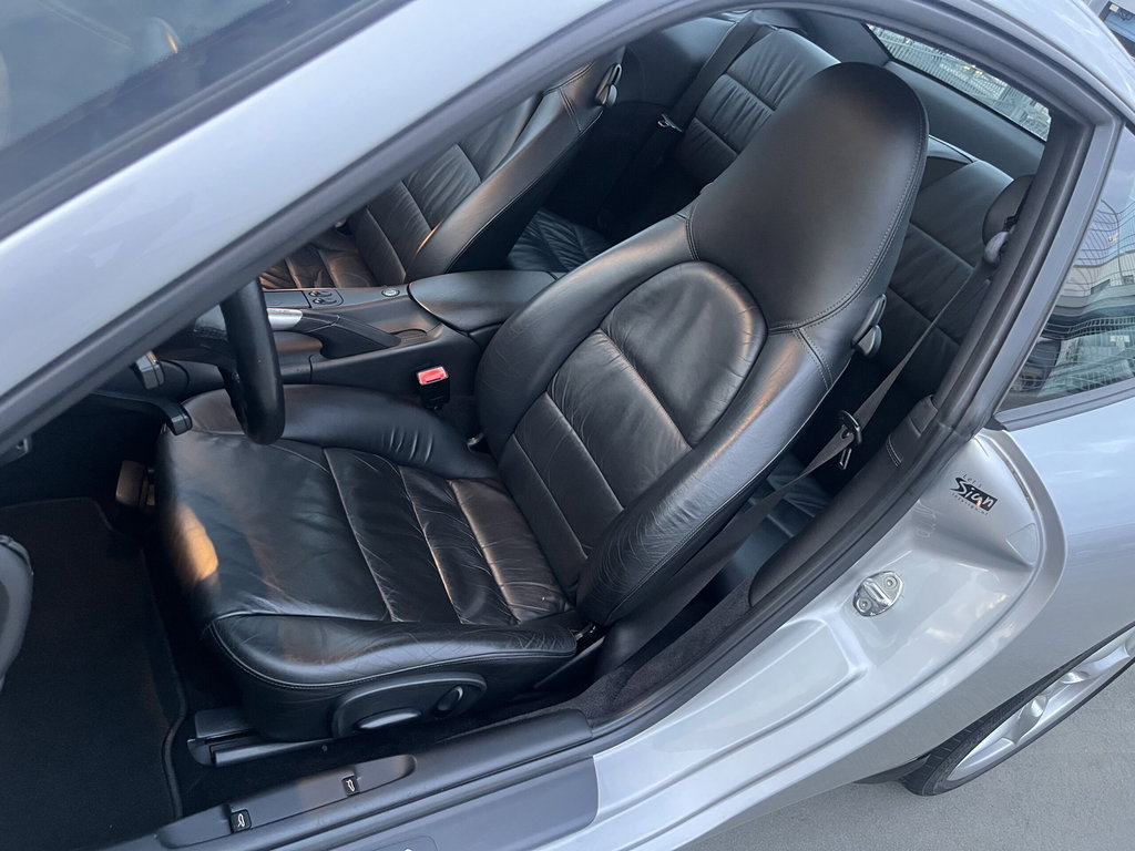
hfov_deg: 67.3
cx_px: 568
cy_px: 426
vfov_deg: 53.1
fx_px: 852
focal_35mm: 26
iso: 500
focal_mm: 5.1
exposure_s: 1/46
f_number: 1.6
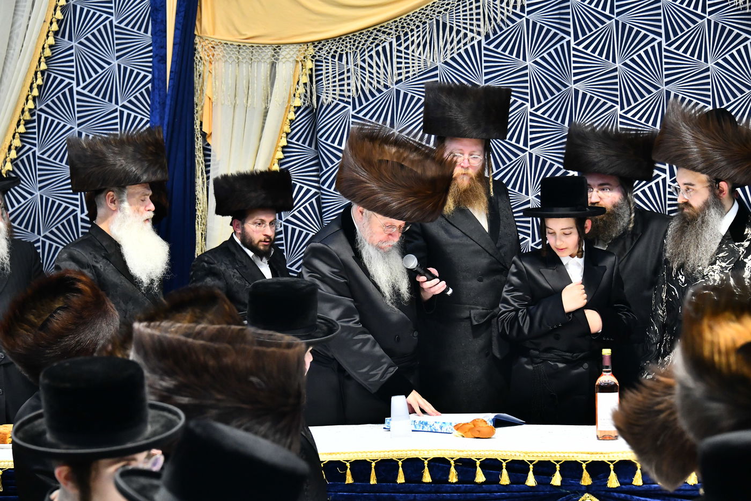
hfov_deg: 22.1
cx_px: 376
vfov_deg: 14.9
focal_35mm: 92
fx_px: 1919
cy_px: 250
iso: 3200
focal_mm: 92
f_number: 5.6
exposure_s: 1/200
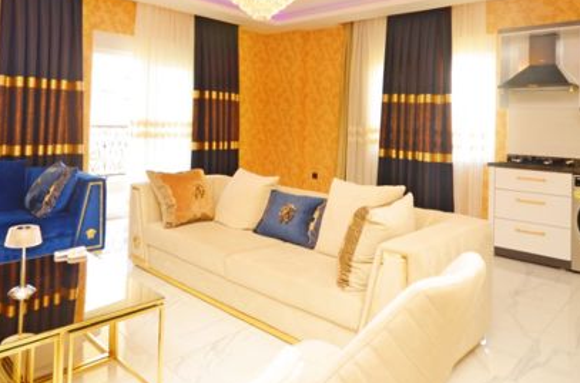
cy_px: 107
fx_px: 418
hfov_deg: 69.2
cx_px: 247
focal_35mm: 26
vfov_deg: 47.8
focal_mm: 10
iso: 320
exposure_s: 1/60
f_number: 5.6
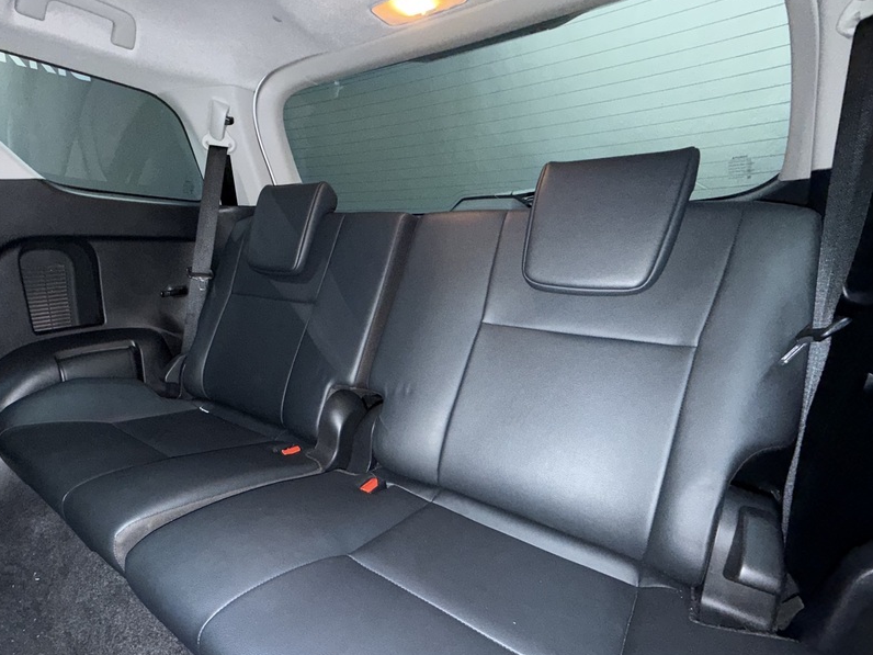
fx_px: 454
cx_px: 337
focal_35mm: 18
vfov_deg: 71.3
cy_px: 371
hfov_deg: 86.3
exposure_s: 1/18
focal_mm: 2.22
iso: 400
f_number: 2.2
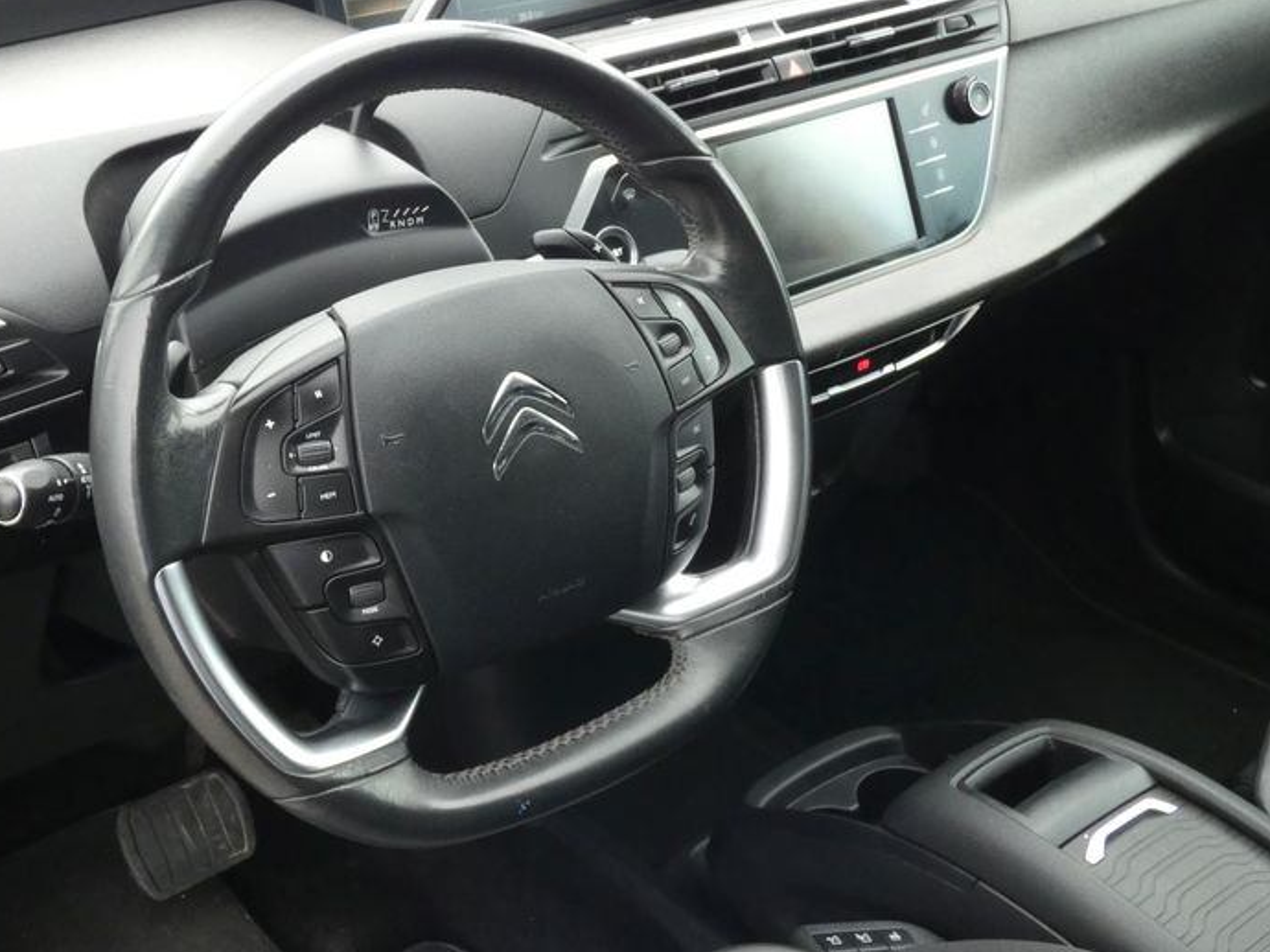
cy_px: 392
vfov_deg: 29.6
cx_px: 506
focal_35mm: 49
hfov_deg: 38.8
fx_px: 1797
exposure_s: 1/80
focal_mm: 6
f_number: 5.6
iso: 400
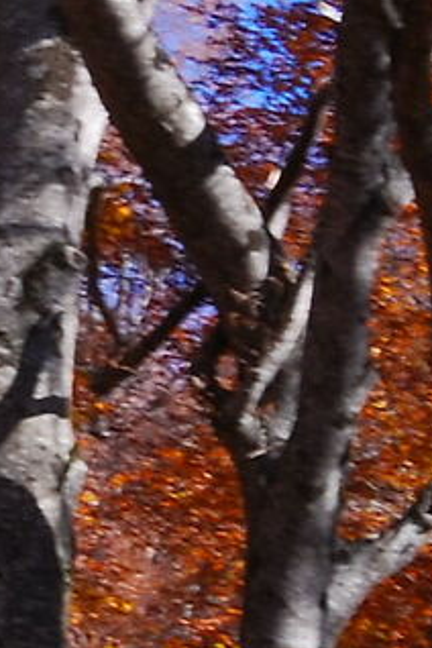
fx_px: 3672
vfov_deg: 10.1
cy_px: 333
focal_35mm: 204
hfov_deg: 6.7
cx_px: -10
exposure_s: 1/20
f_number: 22
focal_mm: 18
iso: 200
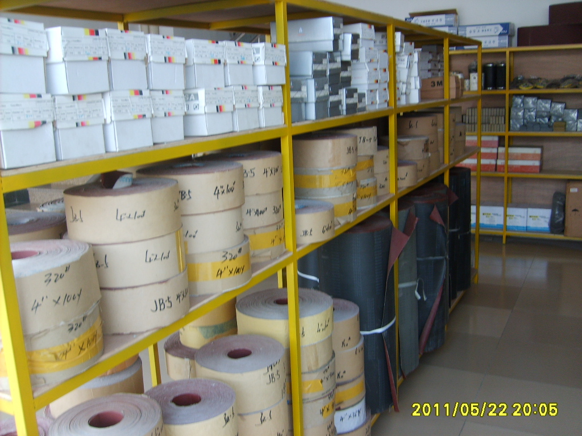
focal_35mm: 35
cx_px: 291
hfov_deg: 52.6
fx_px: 588
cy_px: 218
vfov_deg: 40.7
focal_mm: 5.8
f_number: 2.8
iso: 50
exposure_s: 1/30
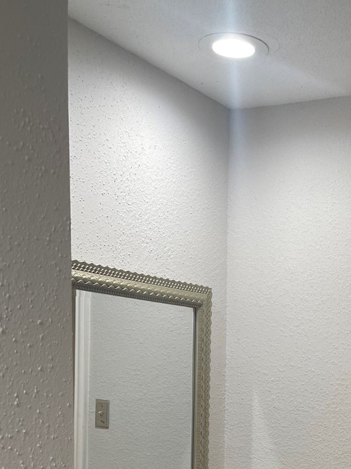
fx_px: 771
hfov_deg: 24.9
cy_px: 470
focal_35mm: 57
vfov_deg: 31.3
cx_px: 314
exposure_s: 1/120
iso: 100
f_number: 1.6
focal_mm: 5.1
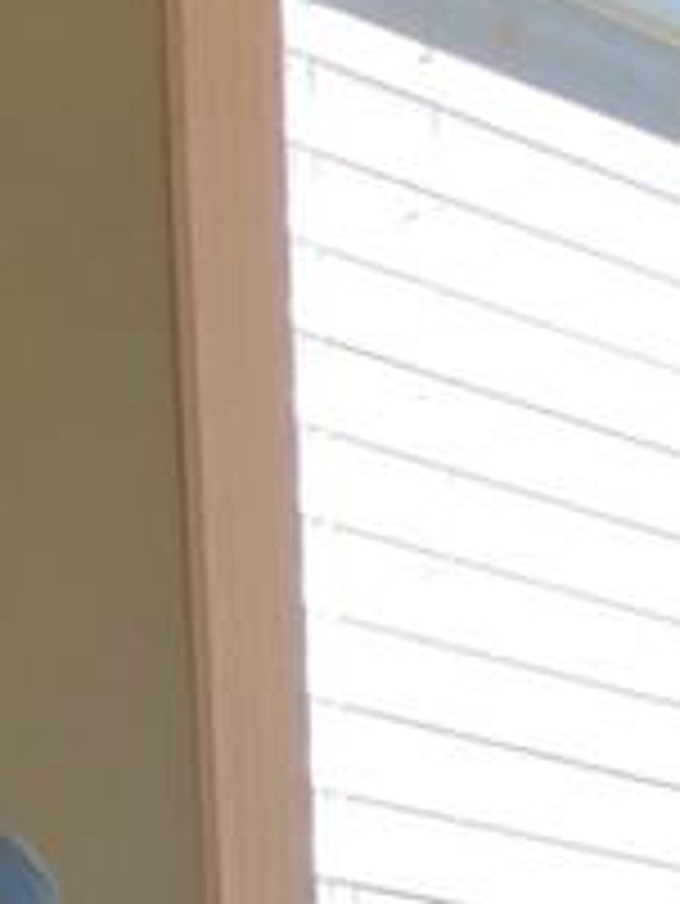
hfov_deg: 8.2
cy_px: 2600
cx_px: 1581
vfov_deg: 9.5
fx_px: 4369
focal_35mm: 167
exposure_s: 1/60
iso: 125
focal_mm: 3.99
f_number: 1.8
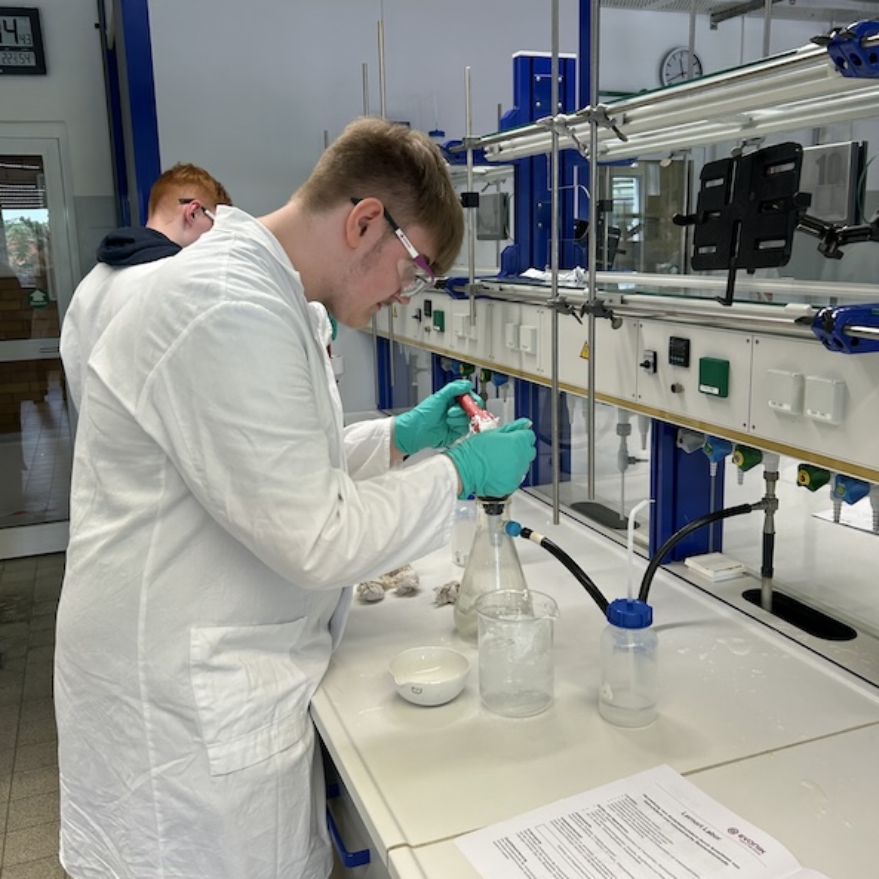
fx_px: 891
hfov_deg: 52.5
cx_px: 437
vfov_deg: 52.5
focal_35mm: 31
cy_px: 399
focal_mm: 5.7
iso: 32
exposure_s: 1/100
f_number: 1.5
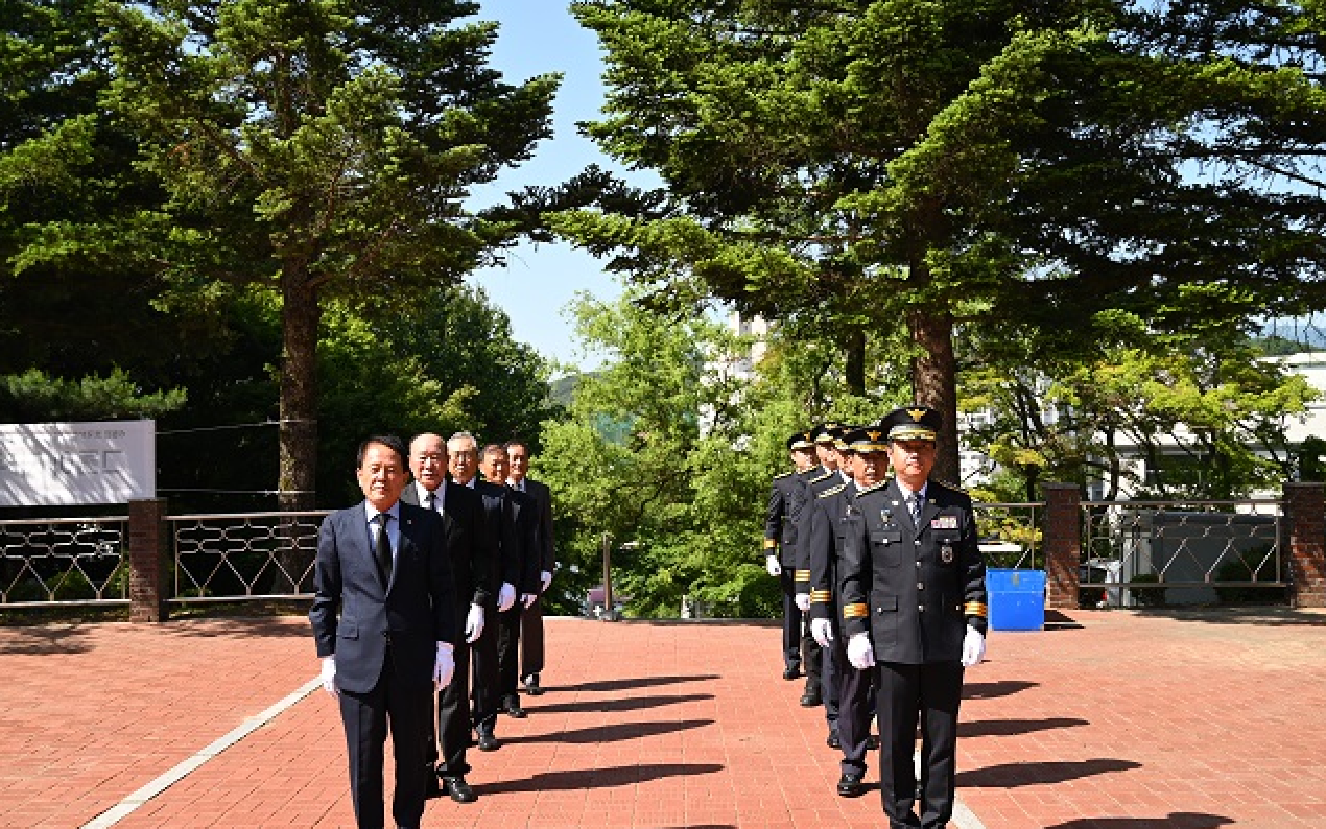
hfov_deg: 52.7
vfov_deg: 34.4
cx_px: 664
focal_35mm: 37
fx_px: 1337
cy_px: 435
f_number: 5.6
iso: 100
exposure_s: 1/250
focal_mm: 36
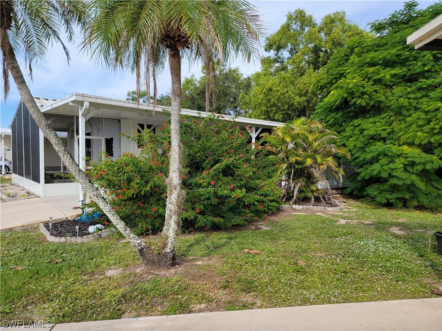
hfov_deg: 71.6
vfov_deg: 56.8
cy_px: 166
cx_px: 221
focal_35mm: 24
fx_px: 306
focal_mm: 6.7
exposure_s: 1/622
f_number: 1.8
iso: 16
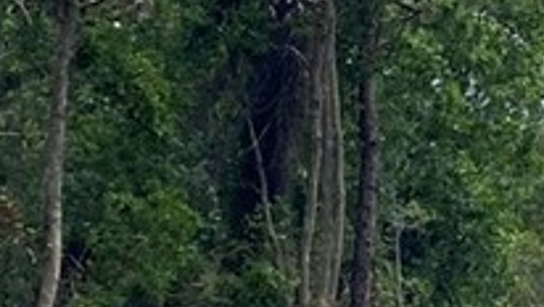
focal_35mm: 220
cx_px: 766
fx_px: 3174
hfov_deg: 9.6
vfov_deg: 5.5
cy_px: 270
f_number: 1.8
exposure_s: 1/2105
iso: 32
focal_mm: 4.25
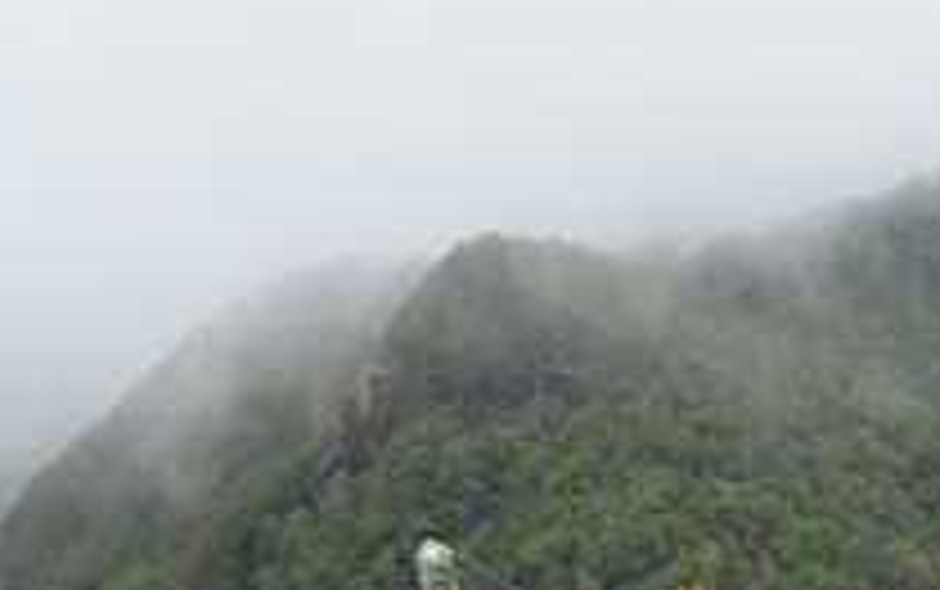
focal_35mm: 113
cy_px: 860
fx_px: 2897
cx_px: 1318
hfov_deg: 17.0
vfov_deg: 11.2
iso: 200
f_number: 8
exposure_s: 1/250
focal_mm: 18
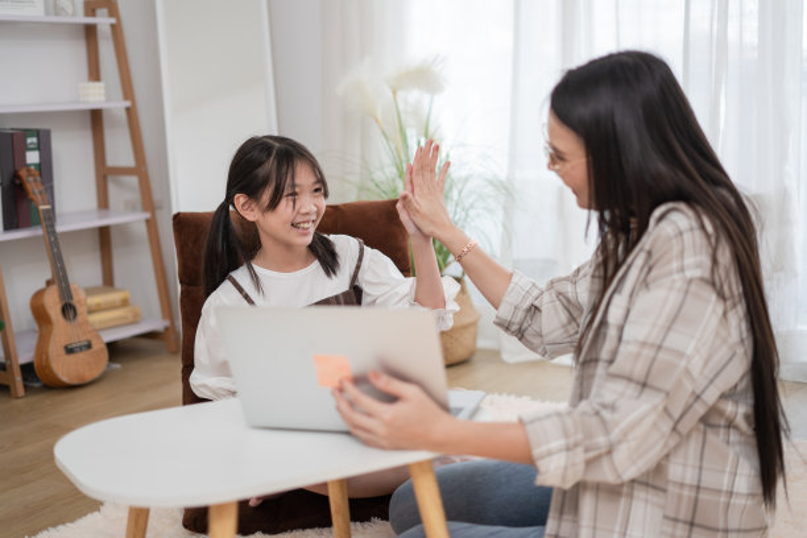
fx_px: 1121
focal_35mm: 50
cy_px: 269
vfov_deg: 27.0
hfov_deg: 39.6
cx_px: 404
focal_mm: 50
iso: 160
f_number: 1.8
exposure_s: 1/200
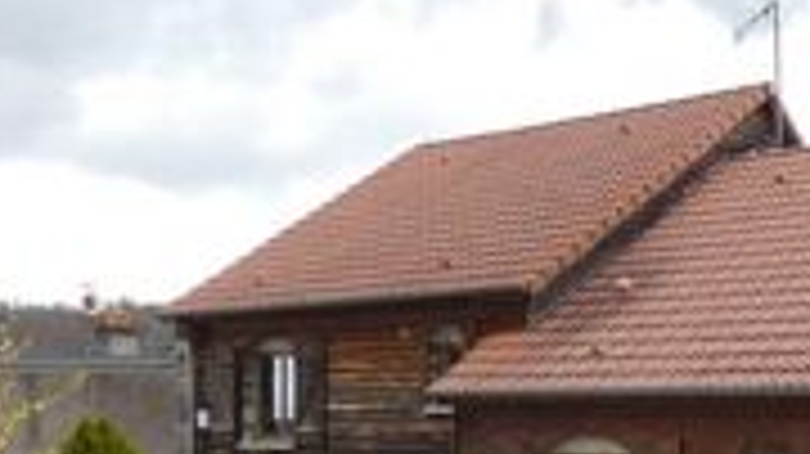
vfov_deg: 19.5
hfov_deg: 34.0
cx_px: 738
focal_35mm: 58
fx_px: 1245
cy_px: 544
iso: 80
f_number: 2.8
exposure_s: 1/200
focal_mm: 3.6
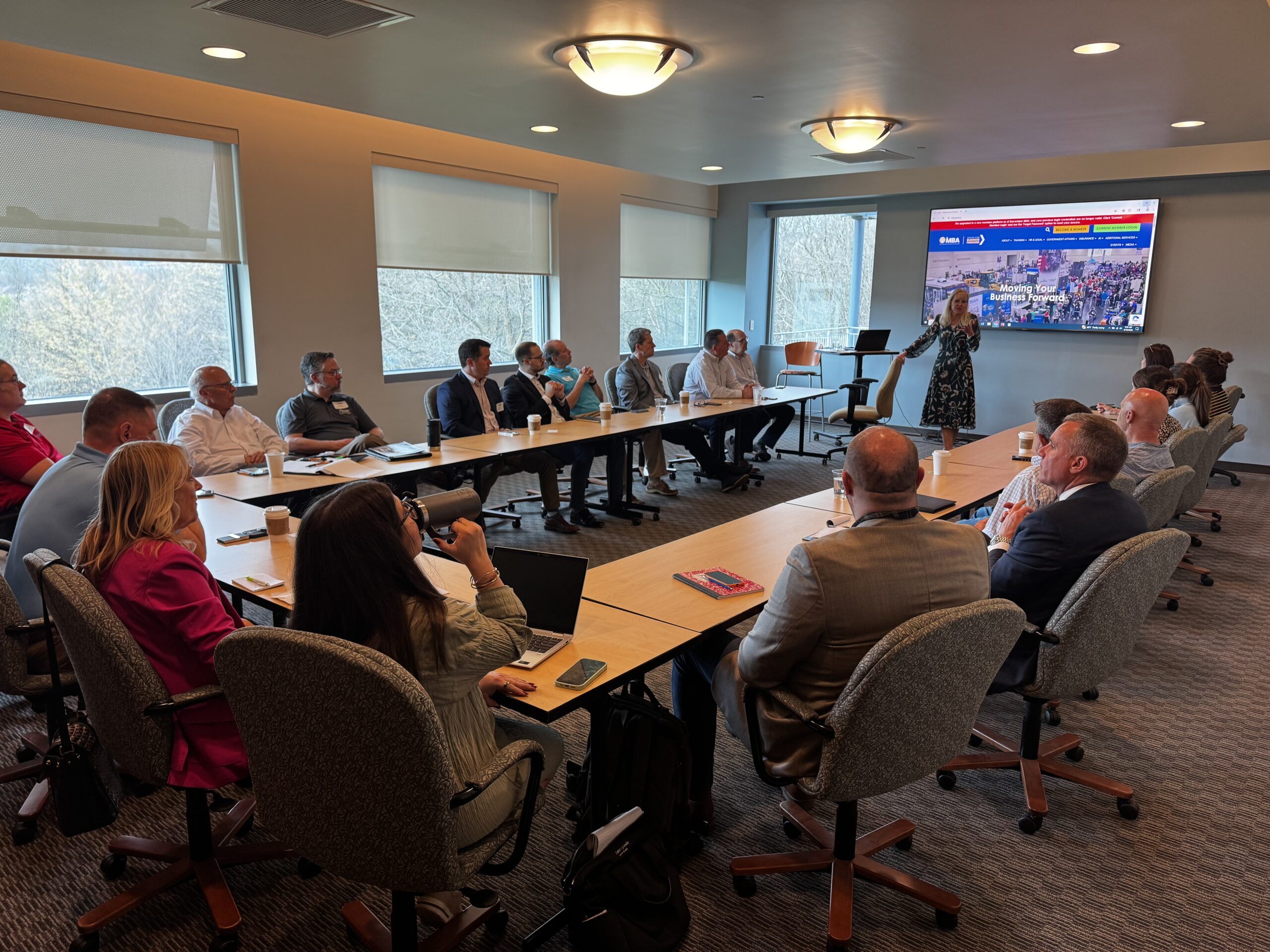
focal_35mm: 24
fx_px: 881
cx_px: 635
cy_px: 476
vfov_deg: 56.8
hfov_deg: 71.6
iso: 160
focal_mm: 6.76
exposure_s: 1/120
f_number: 1.78
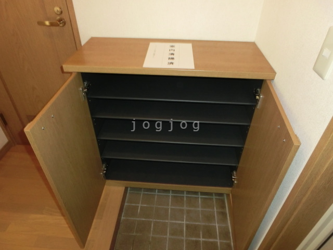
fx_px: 231
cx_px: 166
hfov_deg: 71.6
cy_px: 125
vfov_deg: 56.8
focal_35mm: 24
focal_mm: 4.24
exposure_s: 1/20
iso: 400
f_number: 3
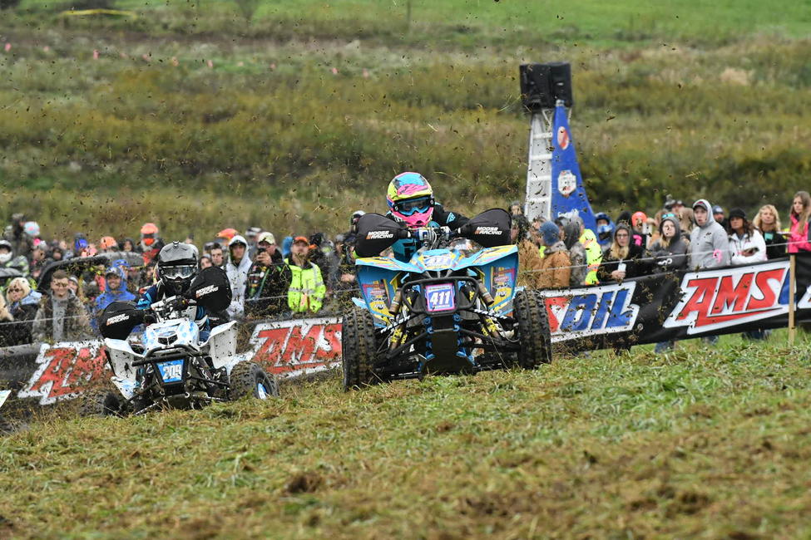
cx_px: 406
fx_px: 6758
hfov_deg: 6.9
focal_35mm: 300
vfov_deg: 4.6
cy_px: 270
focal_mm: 200
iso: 2000
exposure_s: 1/1250
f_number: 5.6
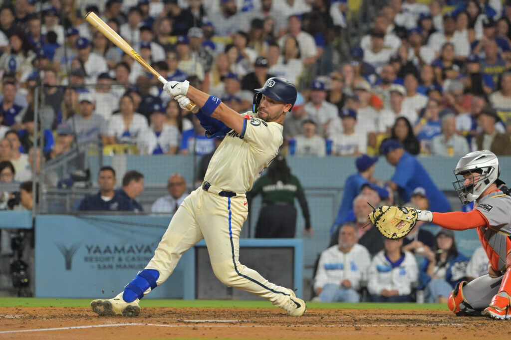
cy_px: 170
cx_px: 256
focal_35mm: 375
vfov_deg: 3.7
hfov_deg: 5.5
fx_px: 5321
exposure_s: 1/3200
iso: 4000
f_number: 4
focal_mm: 250
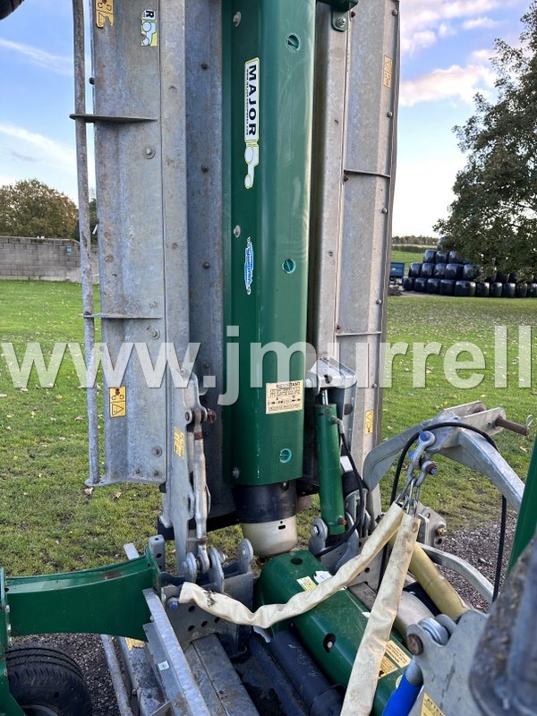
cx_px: 268
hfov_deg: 56.8
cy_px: 358
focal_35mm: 24
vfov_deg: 71.6
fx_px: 496
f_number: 1.78
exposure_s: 1/172
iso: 80
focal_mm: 6.86
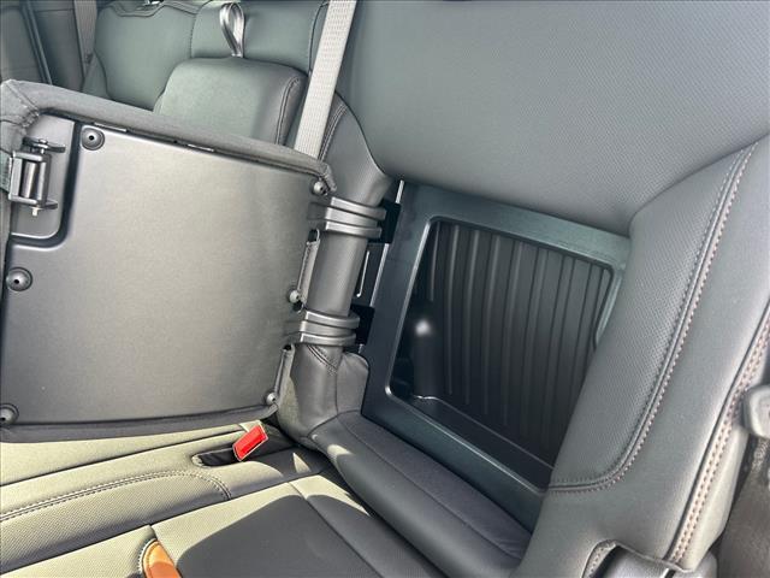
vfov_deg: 53.1
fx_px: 578
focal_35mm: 26
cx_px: 385
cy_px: 289
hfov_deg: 67.3
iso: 100
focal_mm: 5.7
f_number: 1.5
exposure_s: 1/100
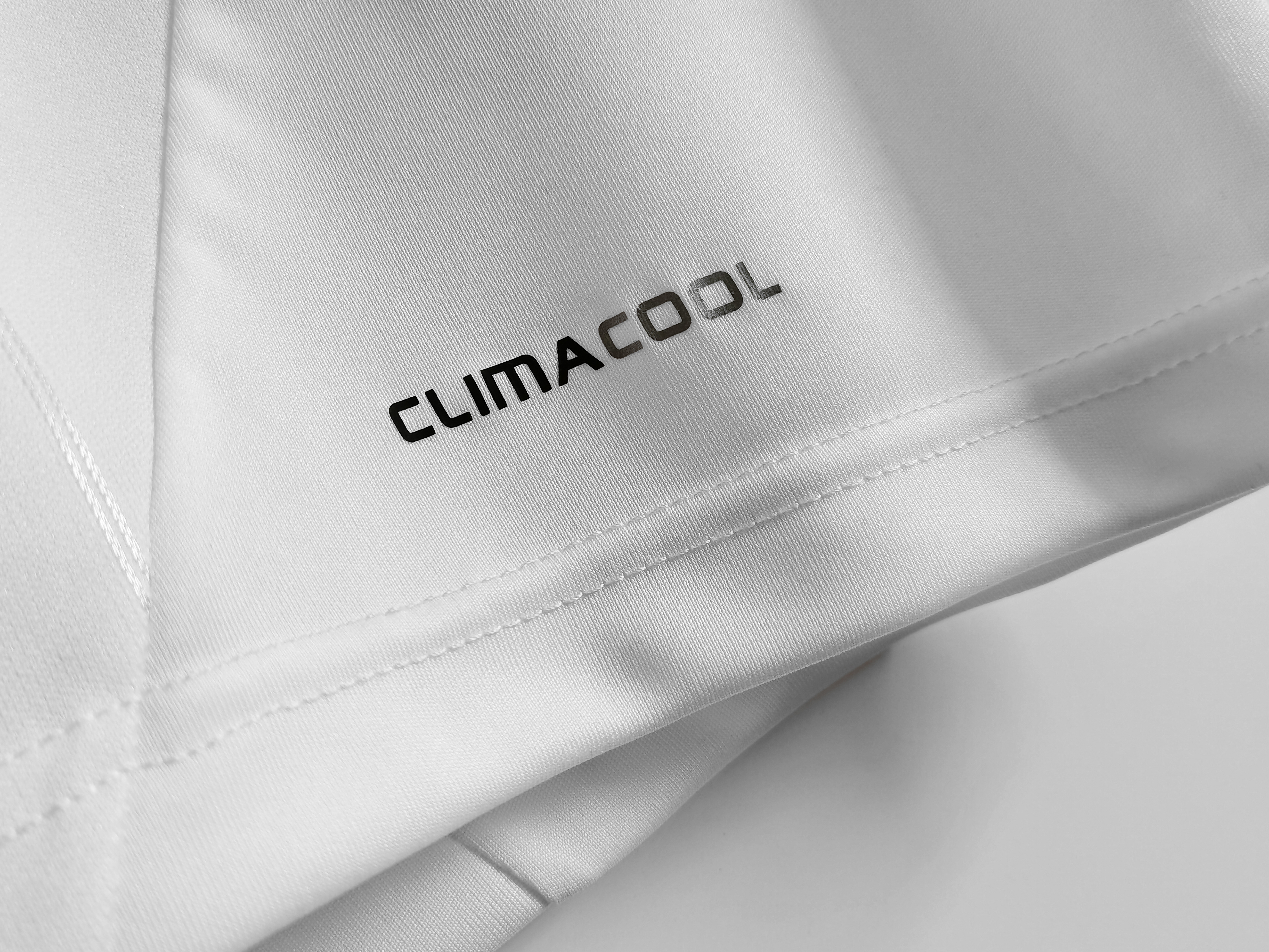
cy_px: 476
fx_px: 1356
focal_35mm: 37
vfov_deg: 38.7
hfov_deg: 50.1
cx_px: 634
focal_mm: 5.58
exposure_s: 1/50
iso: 100
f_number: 1.8
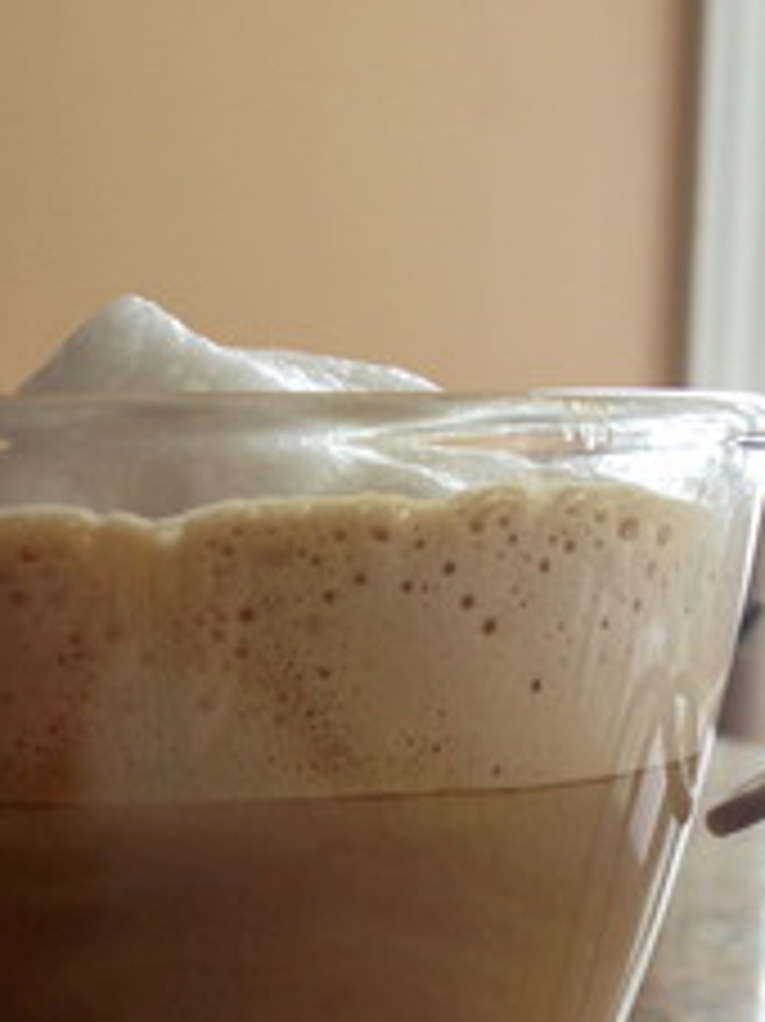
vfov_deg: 23.9
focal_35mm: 77
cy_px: 1085
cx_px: 218
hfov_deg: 19.0
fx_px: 2271
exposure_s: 1/30
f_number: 2.4
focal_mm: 4.28
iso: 50
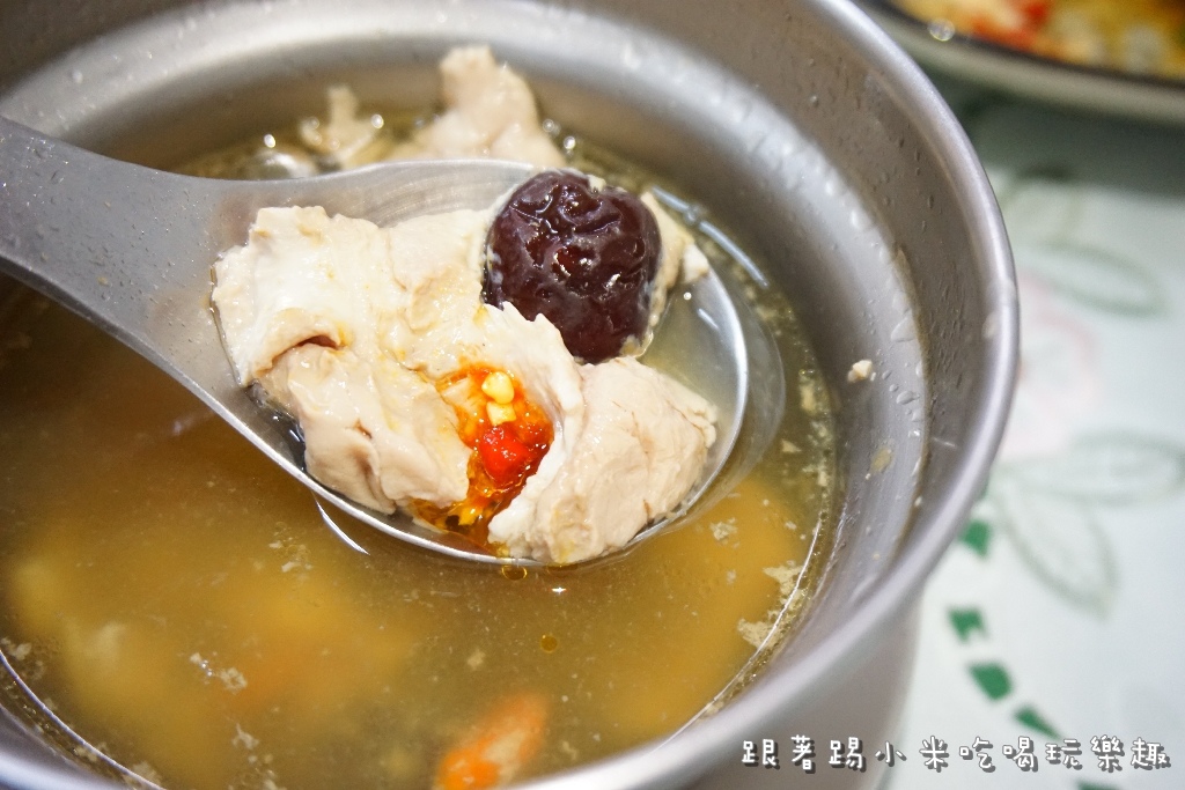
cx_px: 592
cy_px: 395
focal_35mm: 40
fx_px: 1333
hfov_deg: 47.9
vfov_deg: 33.0
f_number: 4.5
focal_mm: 27
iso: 2000
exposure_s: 1/60
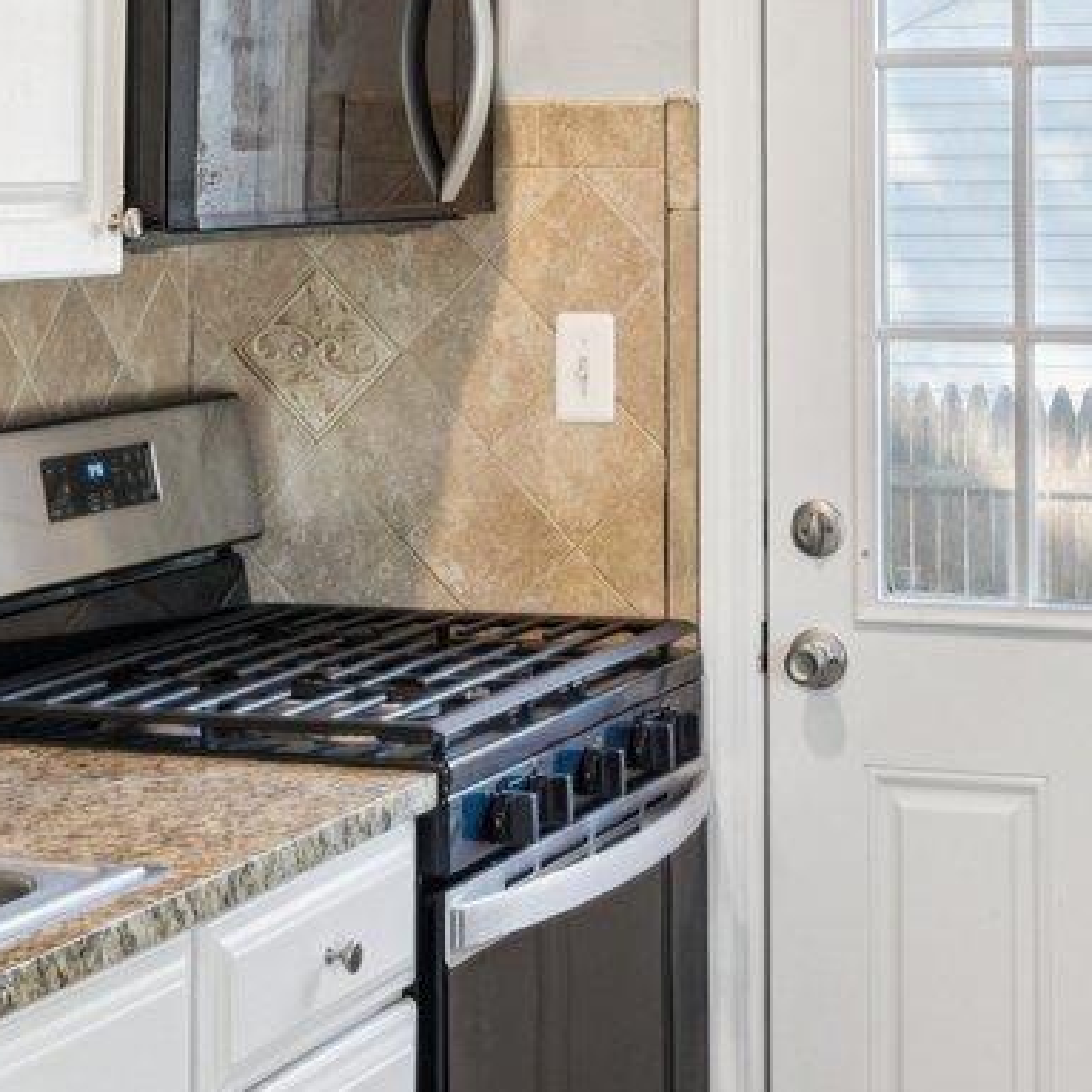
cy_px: 230
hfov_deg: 17.4
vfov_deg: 17.3
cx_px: 567
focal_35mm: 100
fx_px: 3569
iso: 250
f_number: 8
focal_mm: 22
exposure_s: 1/10
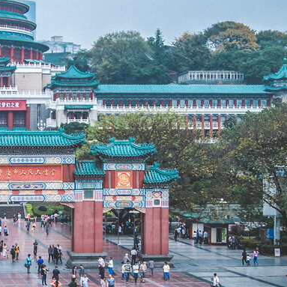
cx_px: -71
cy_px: 78
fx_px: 900
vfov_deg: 18.0
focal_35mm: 96
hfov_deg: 17.2
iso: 100
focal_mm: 24
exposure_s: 1/160
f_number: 11
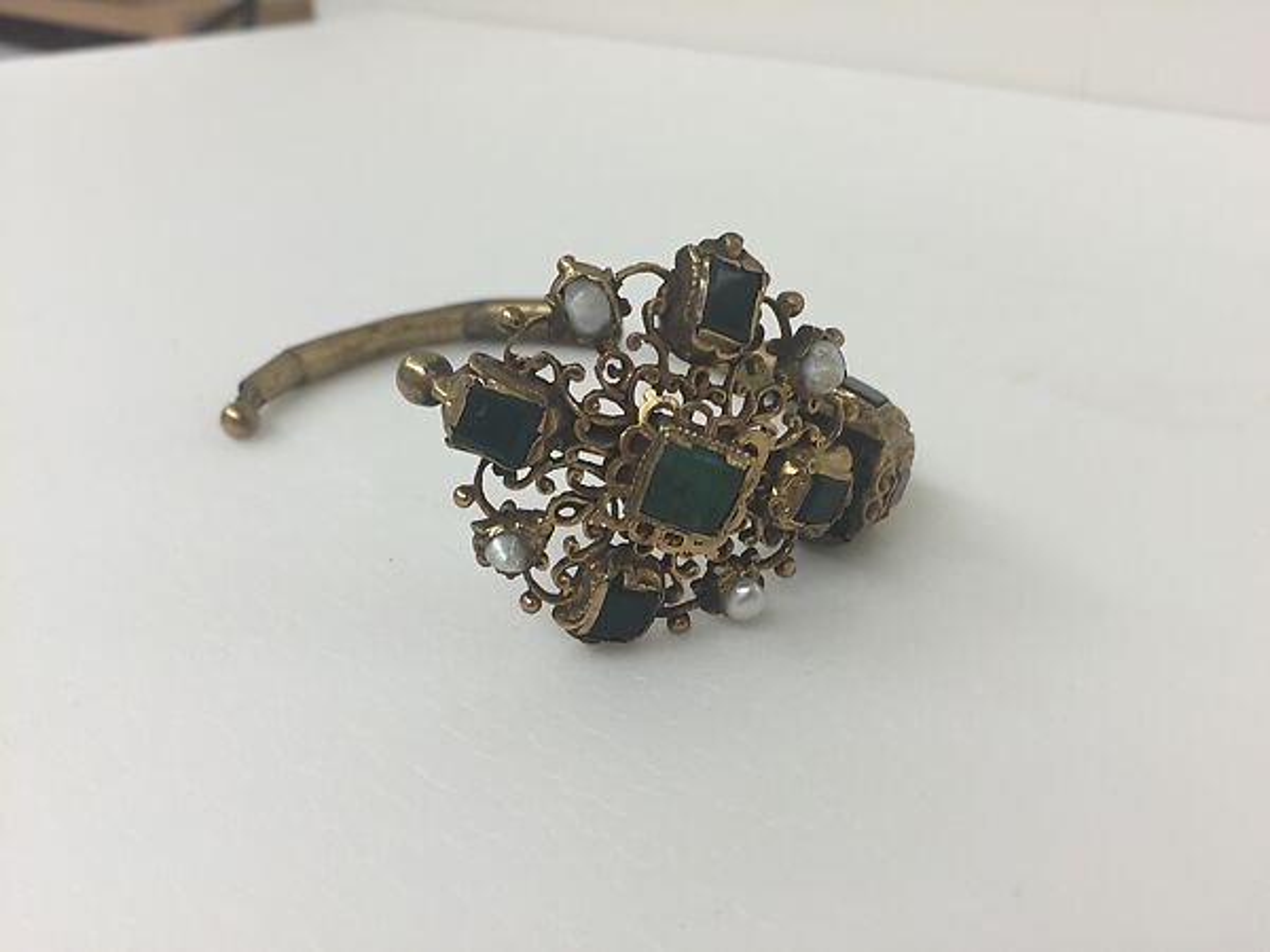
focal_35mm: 29
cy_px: 476
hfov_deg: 61.7
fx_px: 1064
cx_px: 635
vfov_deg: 48.2
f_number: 2.2
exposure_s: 1/60
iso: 32
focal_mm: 4.15
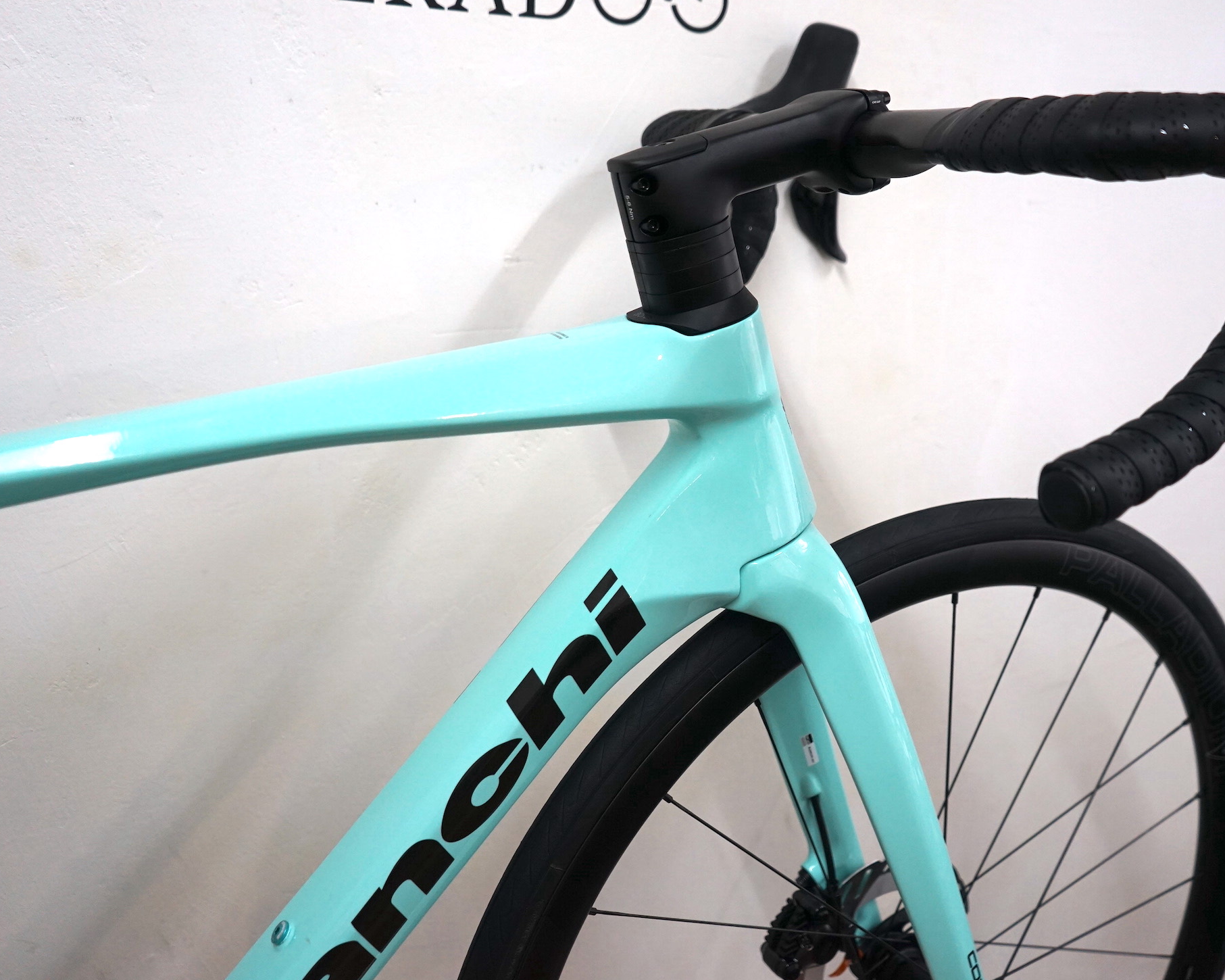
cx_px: 701
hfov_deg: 54.0
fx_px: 1196
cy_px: 490
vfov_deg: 44.5
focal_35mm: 33
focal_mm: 29
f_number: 4
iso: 1000
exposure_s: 1/160
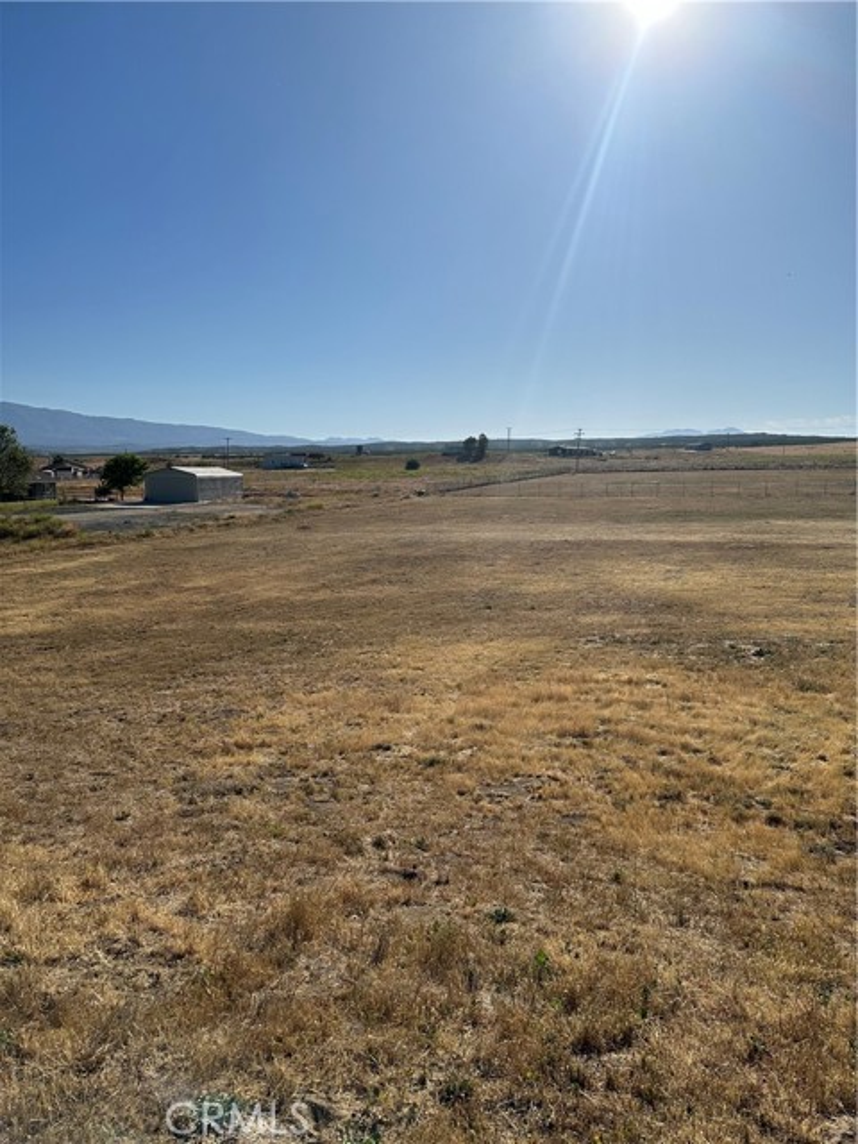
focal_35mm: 24
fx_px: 793
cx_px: 429
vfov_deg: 71.6
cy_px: 572
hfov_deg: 56.8
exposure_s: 1/10753
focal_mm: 6.86
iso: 80
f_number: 1.78
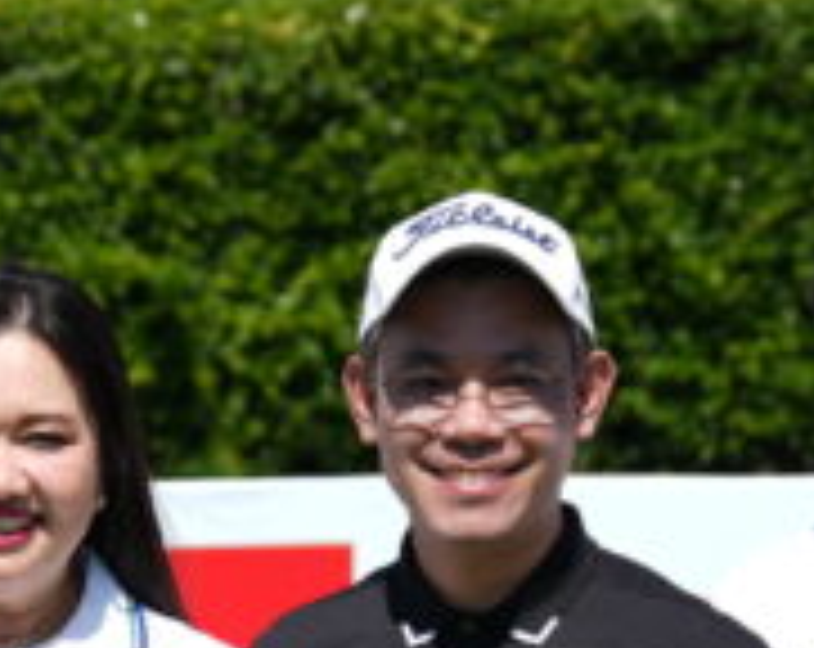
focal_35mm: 286
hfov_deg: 6.7
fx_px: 6875
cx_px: -117
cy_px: 1010
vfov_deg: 5.3
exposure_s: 1/1000
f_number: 2.8
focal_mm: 43
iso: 50
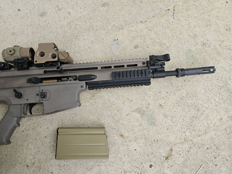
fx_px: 154
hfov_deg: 73.9
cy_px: 87
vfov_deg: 58.9
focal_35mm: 23
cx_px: 116
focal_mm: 5.4
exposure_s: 1/100
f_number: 1.8
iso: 200
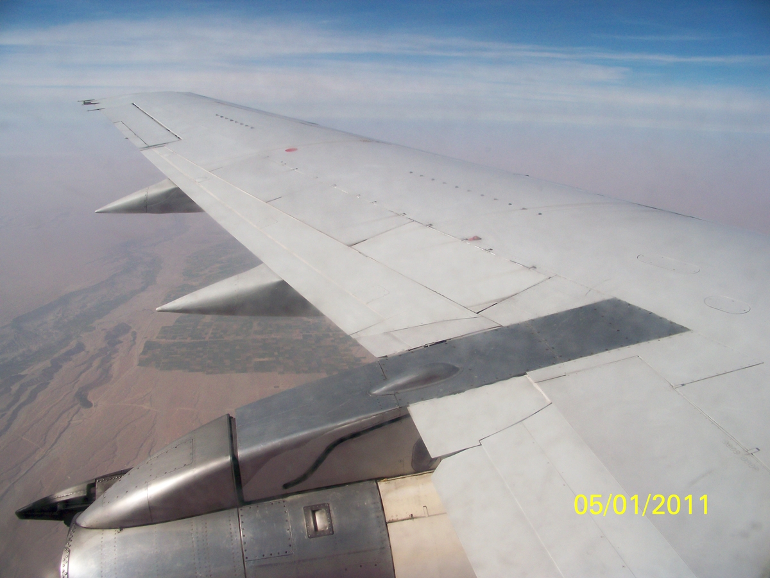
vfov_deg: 42.9
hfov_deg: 55.4
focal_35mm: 33
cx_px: 385
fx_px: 734
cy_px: 289
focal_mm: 5.85
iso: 80
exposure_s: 1/1000
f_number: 4
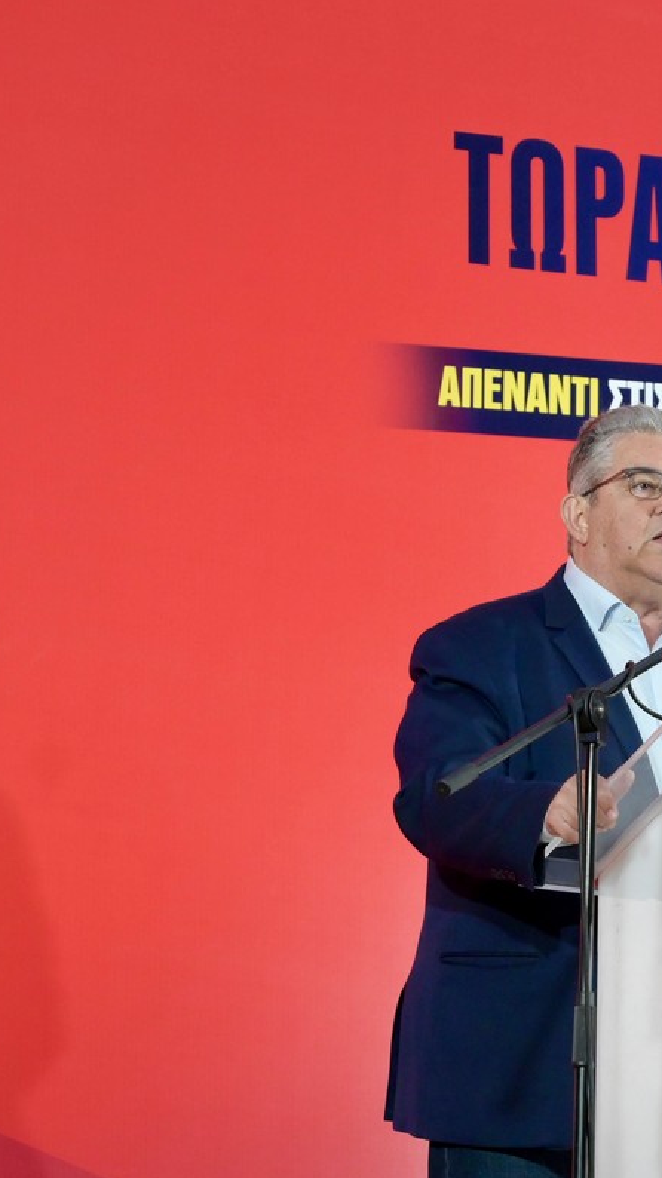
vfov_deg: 19.3
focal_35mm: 111
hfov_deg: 10.8
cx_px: 683
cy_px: 590
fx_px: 3468
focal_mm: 70
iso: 3200
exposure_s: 1/800
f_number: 4
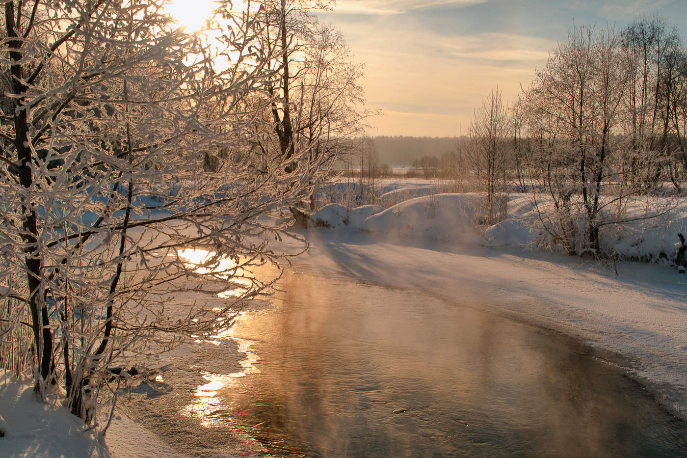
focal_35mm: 42
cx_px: 344
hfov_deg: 46.4
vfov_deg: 31.9
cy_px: 229
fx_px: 801
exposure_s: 1/60
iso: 100
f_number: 18
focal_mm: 28
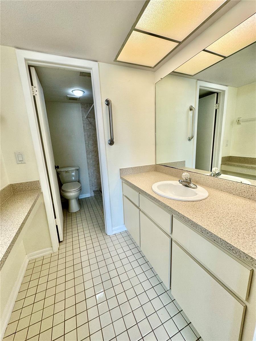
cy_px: 170
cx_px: 128
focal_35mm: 14
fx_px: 138
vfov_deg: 102.1
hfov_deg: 85.7
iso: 100
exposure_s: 1/120
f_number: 2.2
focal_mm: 2.22
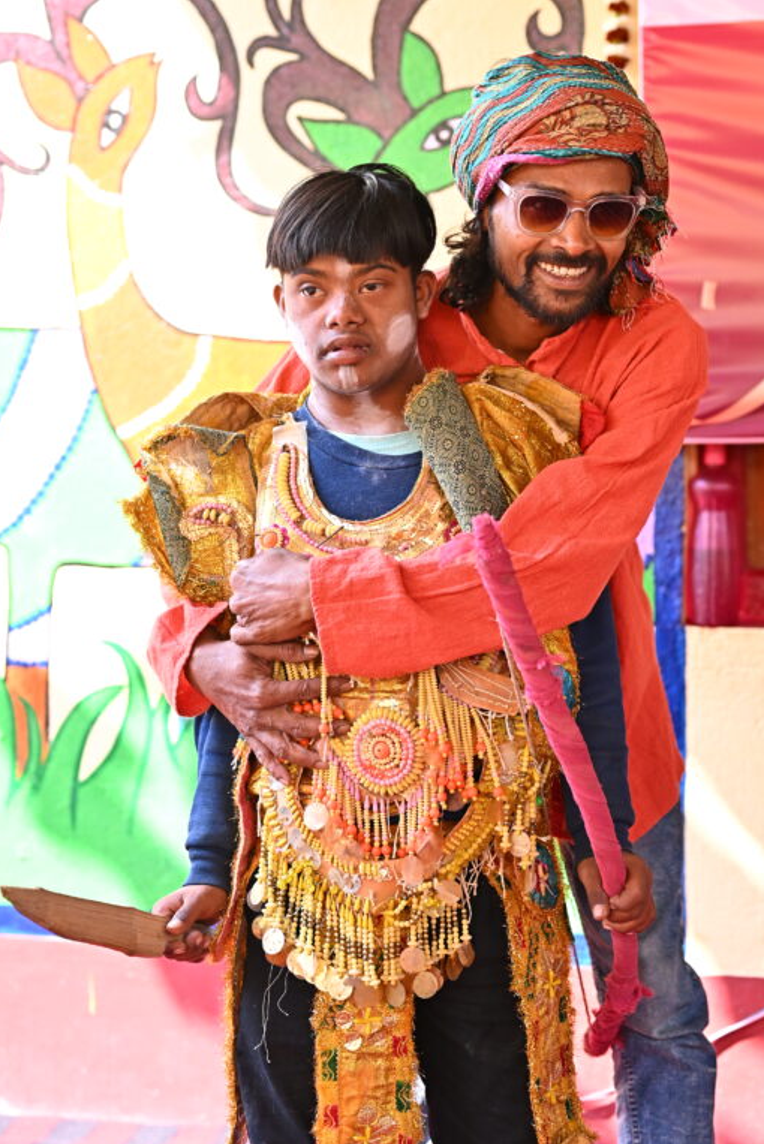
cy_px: 382
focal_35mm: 67
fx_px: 2131
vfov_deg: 29.9
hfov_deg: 20.3
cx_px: 497
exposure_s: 1/640
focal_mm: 50
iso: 640
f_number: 2.8
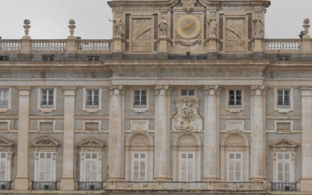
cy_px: 116
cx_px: 197
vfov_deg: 9.4
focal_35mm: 139
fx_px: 1182
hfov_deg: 15.0
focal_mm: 14.5
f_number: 6.6
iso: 200
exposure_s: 1/250
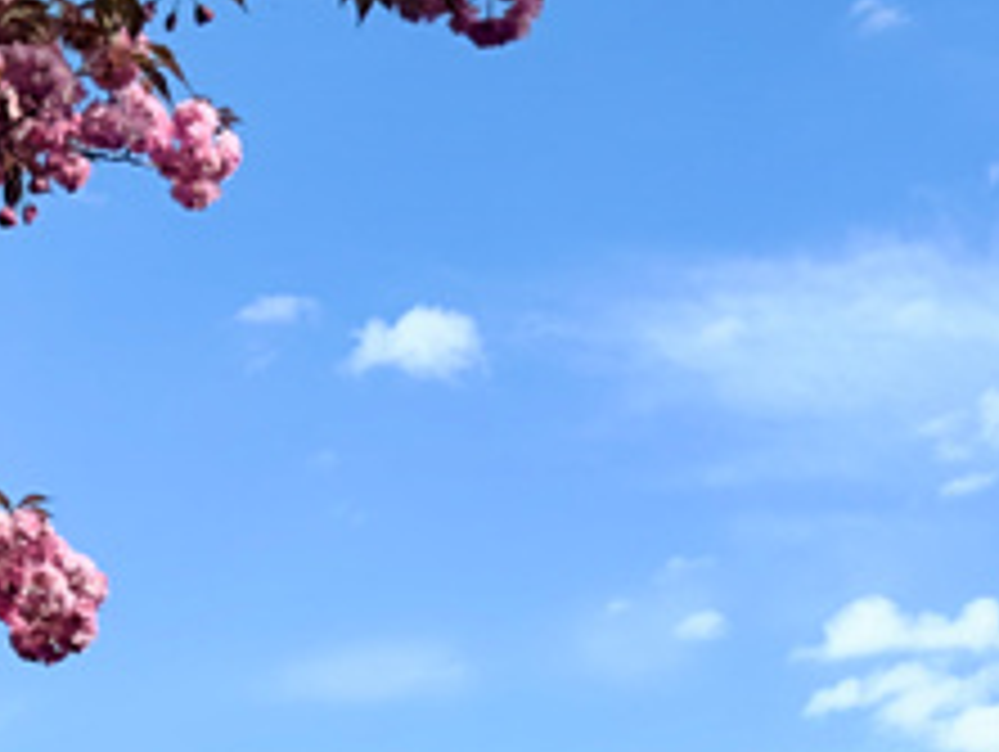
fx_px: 4796
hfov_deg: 11.9
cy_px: 1540
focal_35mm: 166
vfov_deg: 8.5
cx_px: 486
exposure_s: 1/3484
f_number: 1.78
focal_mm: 6.86
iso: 100
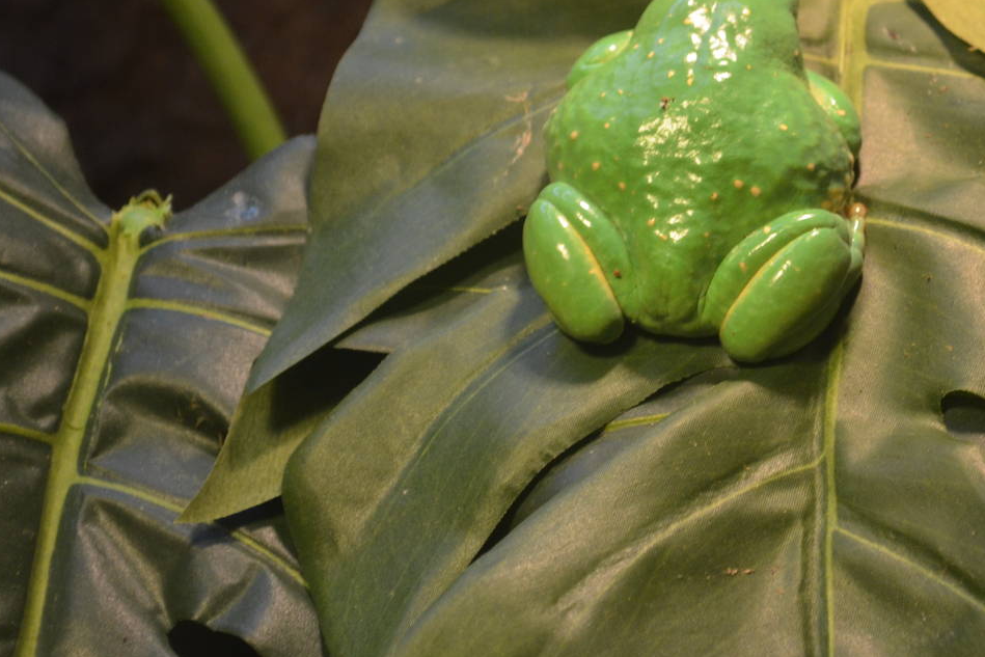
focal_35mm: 139
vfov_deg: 9.9
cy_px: 240
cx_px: 572
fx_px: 3799
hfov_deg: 14.8
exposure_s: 1/40
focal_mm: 55
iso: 800
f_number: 5.6
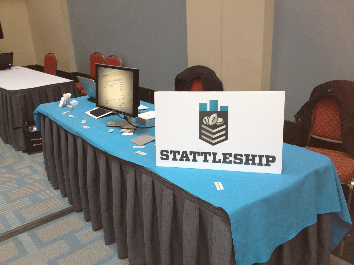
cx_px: 177
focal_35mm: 35
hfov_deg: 52.6
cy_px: 132
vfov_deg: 40.7
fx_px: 358
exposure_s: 1/20
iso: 100
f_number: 2.4
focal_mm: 4.28
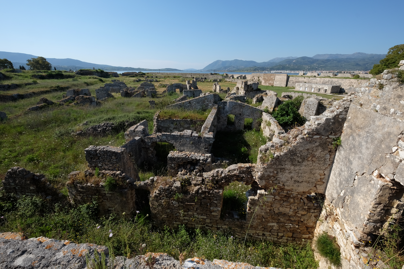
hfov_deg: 100.4
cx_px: 202
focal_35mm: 15
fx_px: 168
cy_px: 134
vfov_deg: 77.3
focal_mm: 10
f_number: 13
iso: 200
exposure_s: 1/160
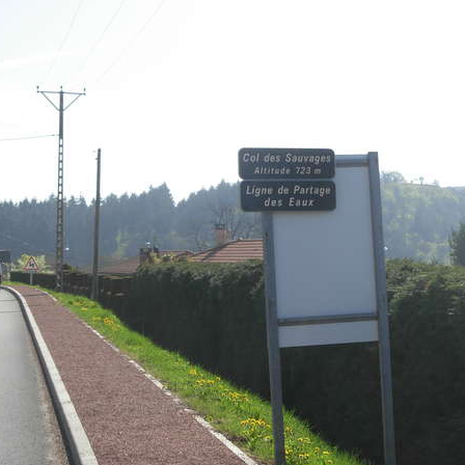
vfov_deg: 19.3
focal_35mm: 90
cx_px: 249
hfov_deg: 19.3
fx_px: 1368
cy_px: 232
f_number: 3.6
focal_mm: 12.5
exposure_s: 1/767
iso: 79
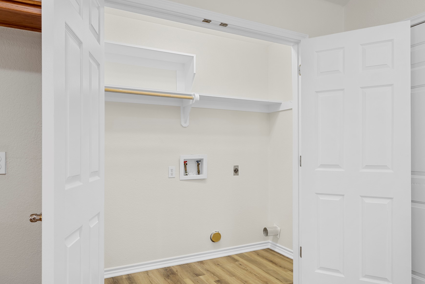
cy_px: 153
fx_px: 307
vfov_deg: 49.5
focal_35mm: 26
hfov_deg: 69.1
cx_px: 238
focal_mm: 21
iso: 320
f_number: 9
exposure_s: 1.3
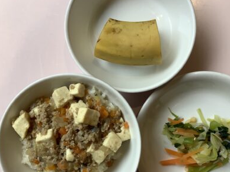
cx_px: 136
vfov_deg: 35.8
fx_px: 266
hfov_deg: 46.6
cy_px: 103
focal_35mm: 40
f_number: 2.4
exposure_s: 1/50
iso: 50
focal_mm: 3.3
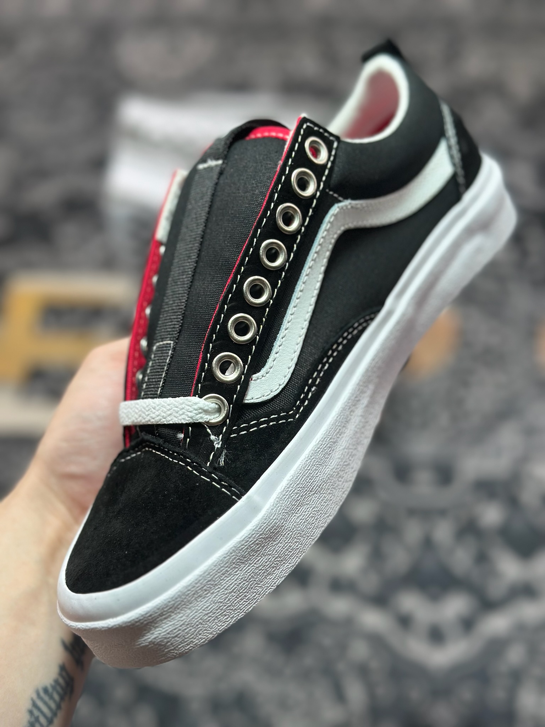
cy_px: 364
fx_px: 1008
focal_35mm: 48
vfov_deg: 39.7
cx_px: 272
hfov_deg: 30.3
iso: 80
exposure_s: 1/343
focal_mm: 6.86
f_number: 1.78
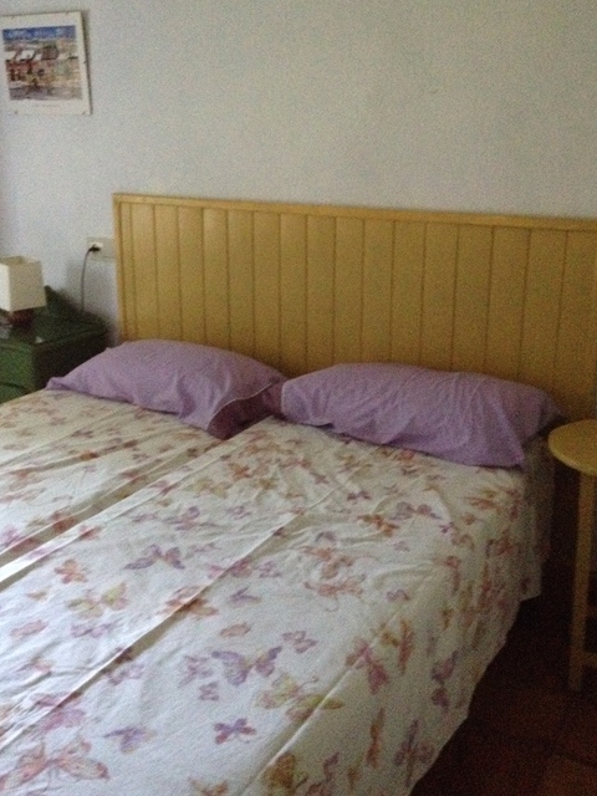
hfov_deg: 34.3
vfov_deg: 44.8
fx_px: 966
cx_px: 289
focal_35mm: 42
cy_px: 371
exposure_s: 1/15
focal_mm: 4.28
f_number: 2.4
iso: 800
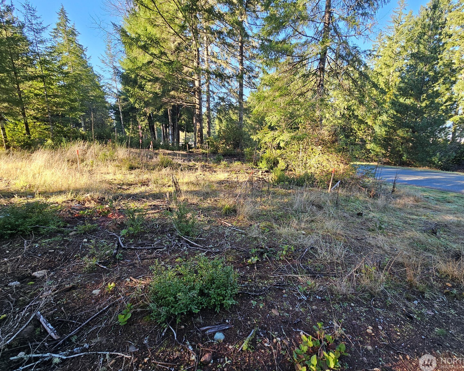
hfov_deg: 100.6
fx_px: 192
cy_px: 184
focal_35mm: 14
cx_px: 246
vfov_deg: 88.0
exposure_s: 1/127
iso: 50
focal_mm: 2.2
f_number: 2.2
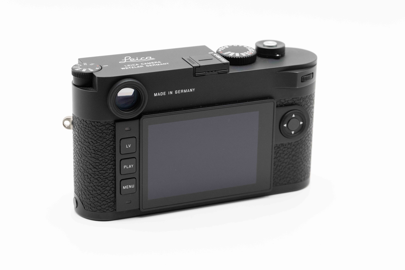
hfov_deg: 22.6
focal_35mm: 90
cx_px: 202
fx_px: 1013
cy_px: 135
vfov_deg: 15.2
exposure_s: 1/400
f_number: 9
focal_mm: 90
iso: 3200
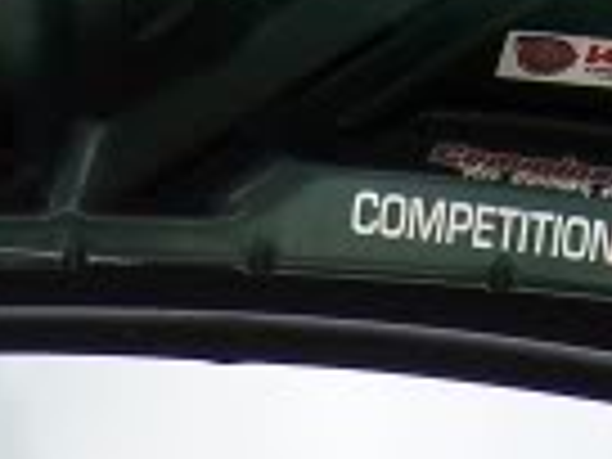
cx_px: 14
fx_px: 2988
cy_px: 868
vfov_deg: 8.4
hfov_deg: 11.6
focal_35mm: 169
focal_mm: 6
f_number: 3
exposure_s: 1/45
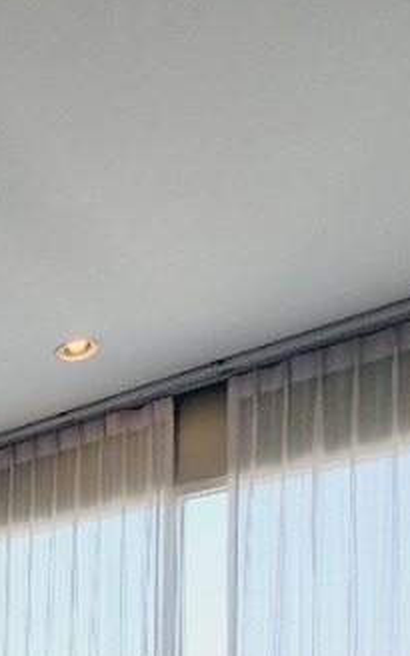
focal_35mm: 42
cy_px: 728
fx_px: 751
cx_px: -224
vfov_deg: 38.6
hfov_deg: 23.6
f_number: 2.2
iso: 100
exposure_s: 1/100
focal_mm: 1.8
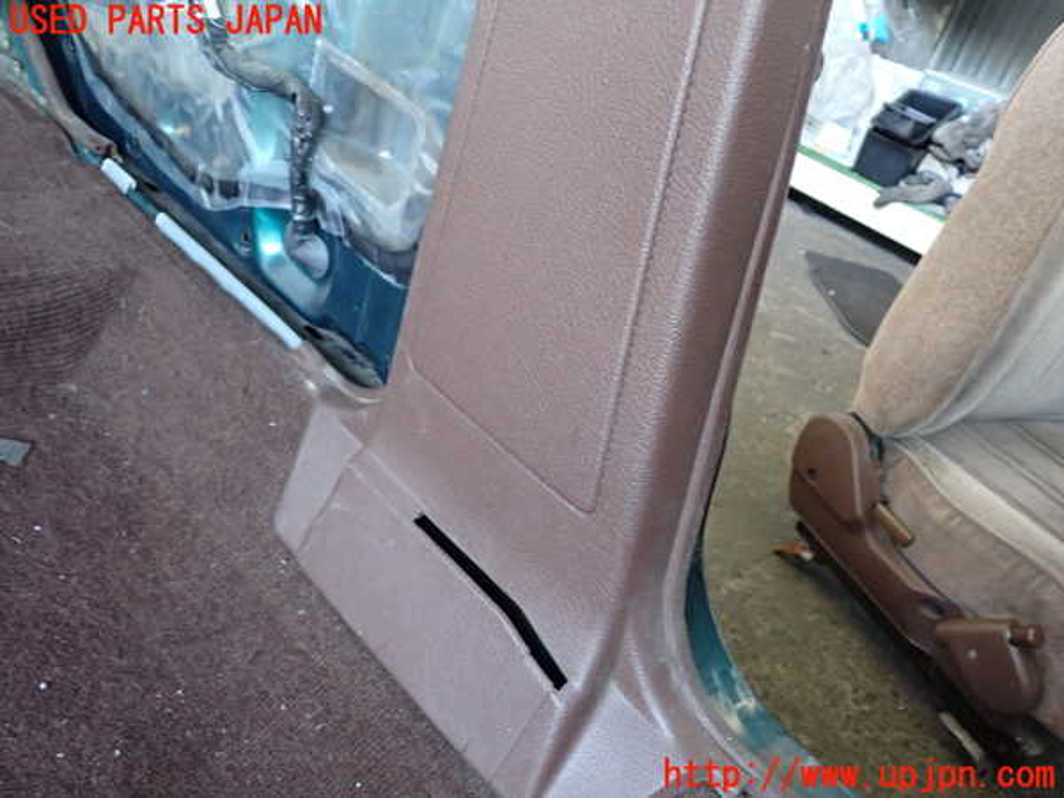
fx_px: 922
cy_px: 399
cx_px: 532
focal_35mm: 30
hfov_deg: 60.0
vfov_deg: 46.8
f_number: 2.3
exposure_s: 1/30
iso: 320
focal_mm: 5.4
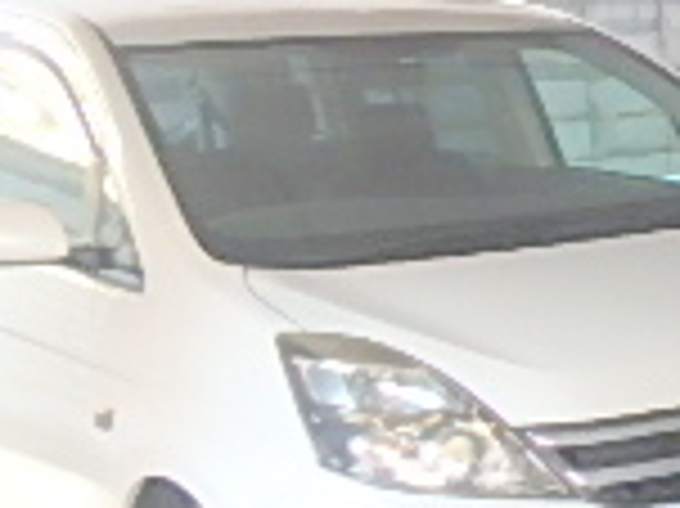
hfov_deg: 16.9
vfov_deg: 16.6
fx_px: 1747
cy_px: 193
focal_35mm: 89
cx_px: 1328
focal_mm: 3.7
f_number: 3.5
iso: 200
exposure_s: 1/50
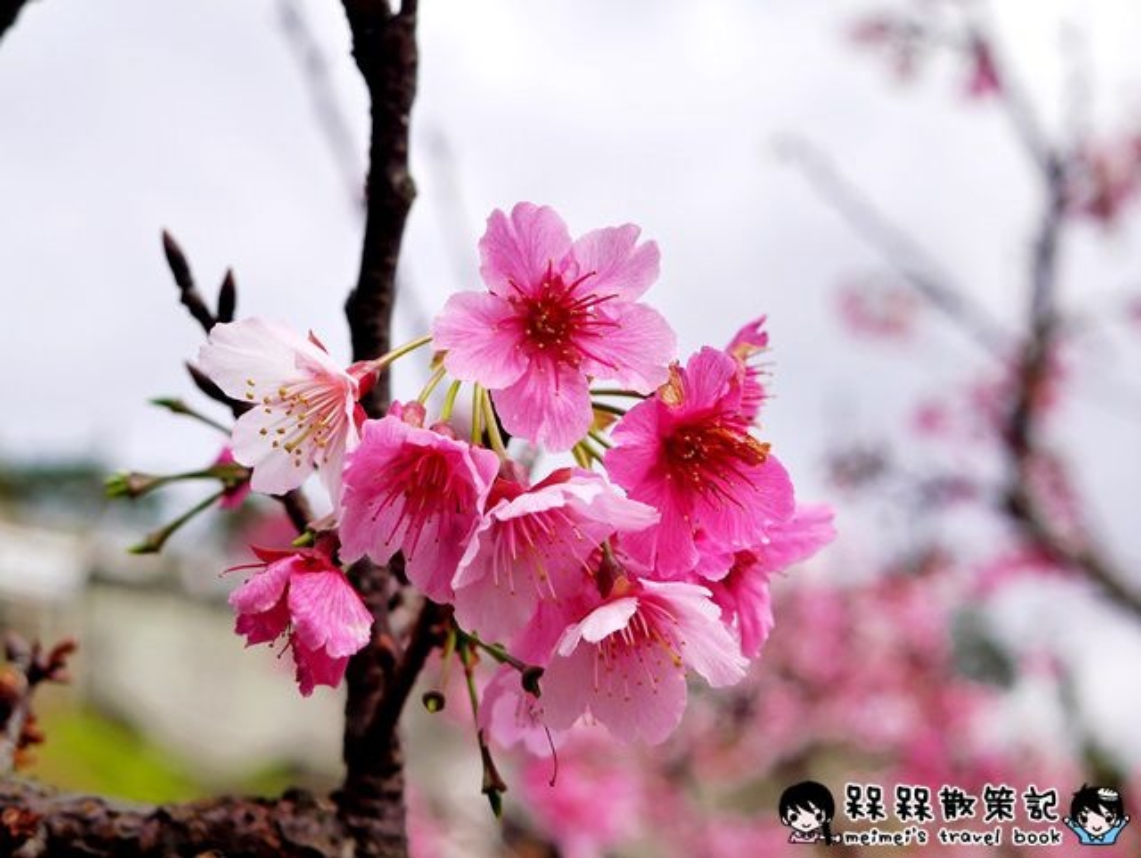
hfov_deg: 31.2
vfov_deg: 23.7
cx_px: 570
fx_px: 2045
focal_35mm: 62
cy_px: 429
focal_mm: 31
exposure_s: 1/800
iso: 200
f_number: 5.4
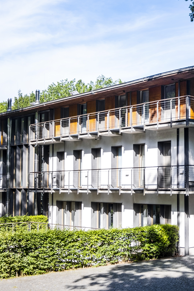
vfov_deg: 36.2
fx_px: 445
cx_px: 204
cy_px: 144
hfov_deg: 23.4
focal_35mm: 55
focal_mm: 24
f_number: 8
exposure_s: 1/250
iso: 320
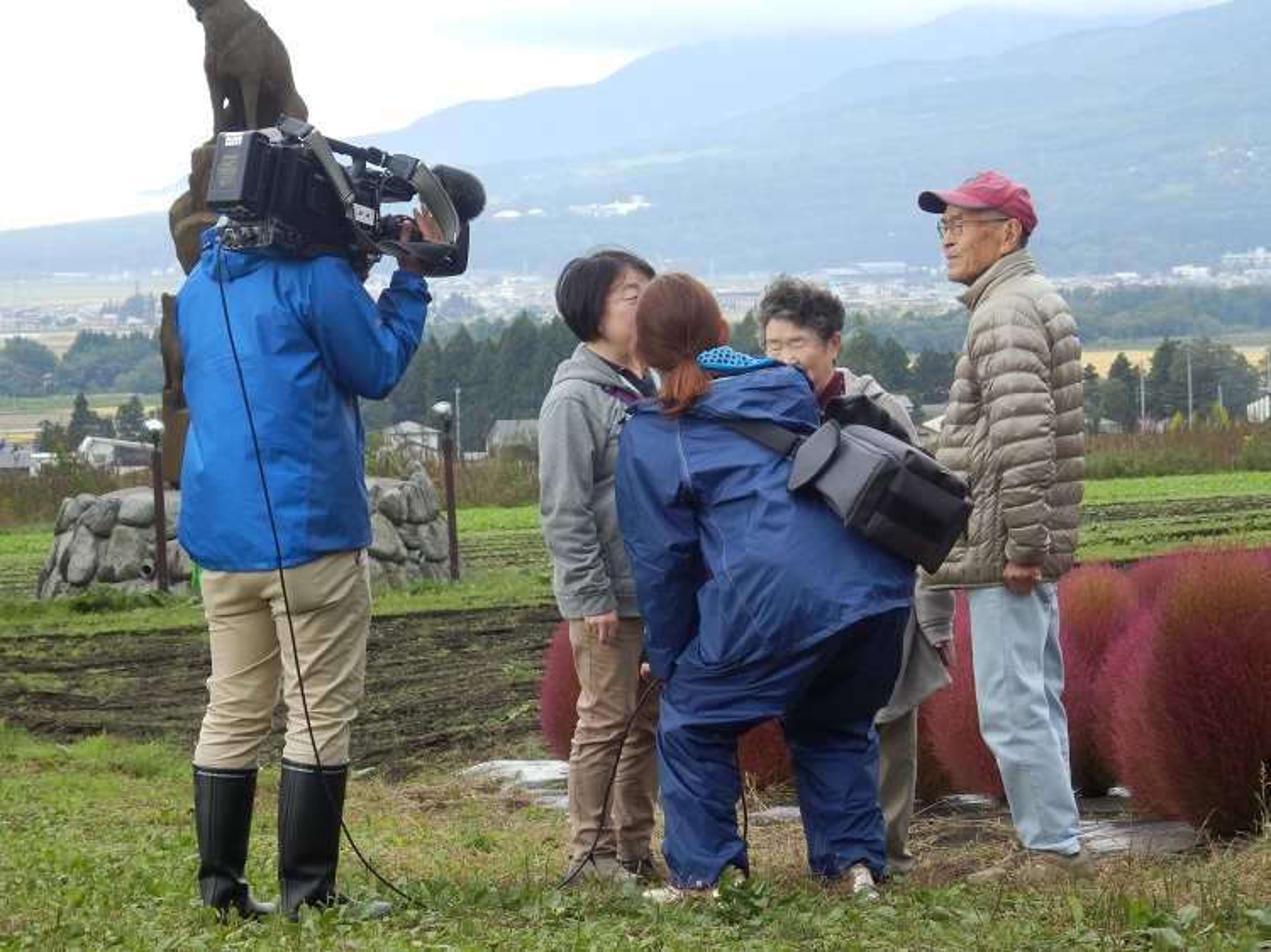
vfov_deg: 11.6
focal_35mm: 128
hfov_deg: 15.4
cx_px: 636
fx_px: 4698
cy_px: 476
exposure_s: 1/160
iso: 125
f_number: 5.3
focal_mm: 22.9
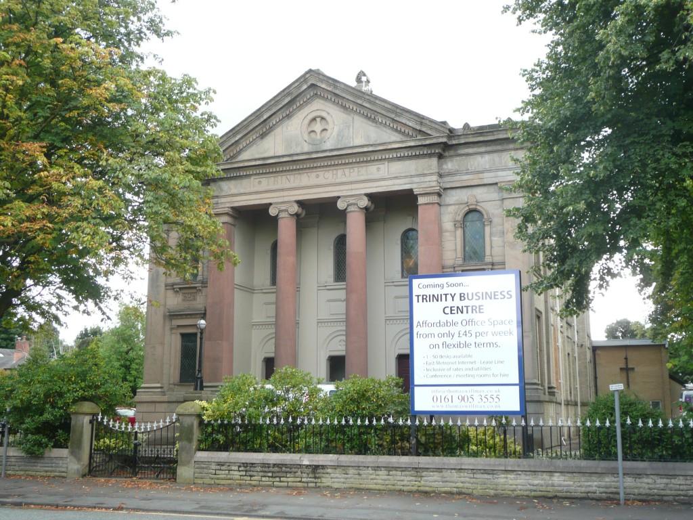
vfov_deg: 36.0
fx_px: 801
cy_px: 260
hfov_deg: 46.8
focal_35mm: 40
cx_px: 346
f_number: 3.9
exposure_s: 1/80
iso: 100
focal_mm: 6.5
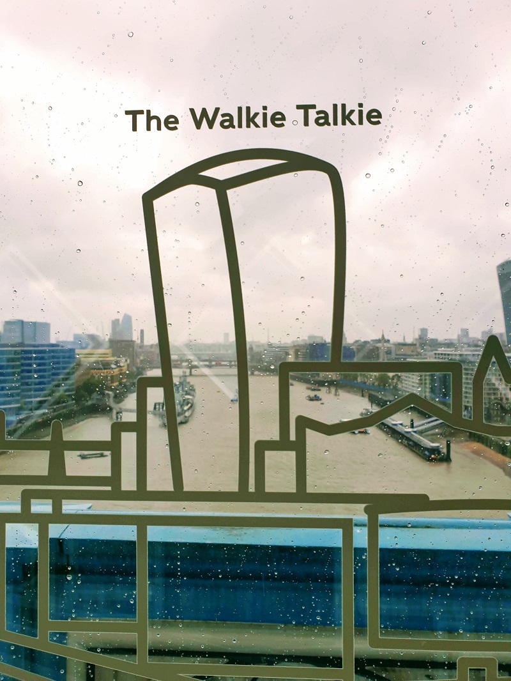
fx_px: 512
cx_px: 256
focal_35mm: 26
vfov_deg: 67.3
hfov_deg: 53.1
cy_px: 340
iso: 50
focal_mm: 4.3
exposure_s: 1/198
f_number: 2.4
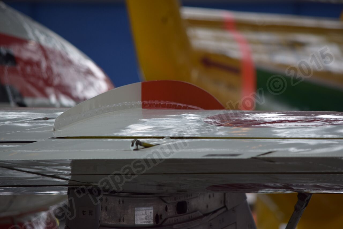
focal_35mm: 278
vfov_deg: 5.0
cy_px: 114
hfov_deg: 7.4
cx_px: 172
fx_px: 2645
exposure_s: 1/100
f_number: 5
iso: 400
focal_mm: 185
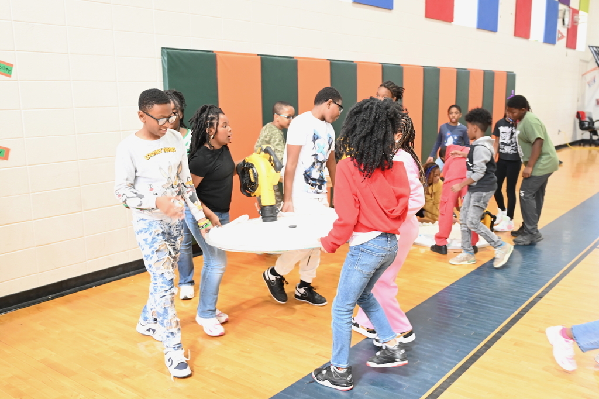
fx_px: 574
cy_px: 200
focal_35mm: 34
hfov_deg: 55.1
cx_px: 300
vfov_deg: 38.3
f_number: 4
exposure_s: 1/200
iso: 3200
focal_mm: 34.5
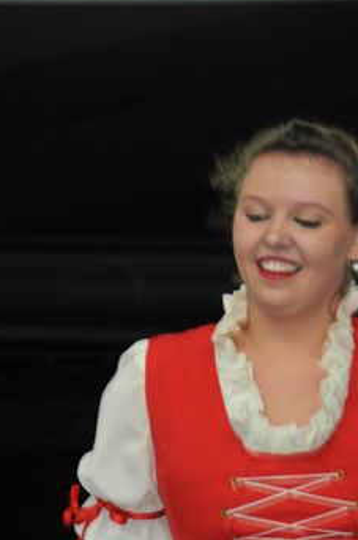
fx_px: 4095
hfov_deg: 5.0
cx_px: 243
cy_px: 384
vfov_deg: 7.5
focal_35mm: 274
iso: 800
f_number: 6
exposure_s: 1/60
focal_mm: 125
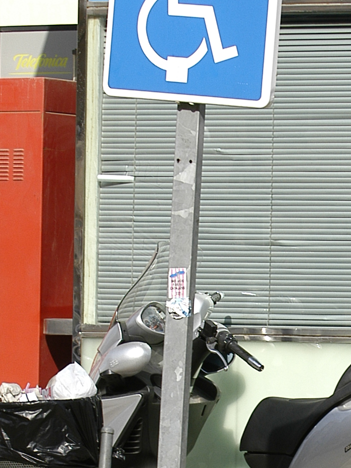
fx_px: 4380
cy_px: 471
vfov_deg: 6.1
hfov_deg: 4.6
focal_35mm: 324
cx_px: 332
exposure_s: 1/250
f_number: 10
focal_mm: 70
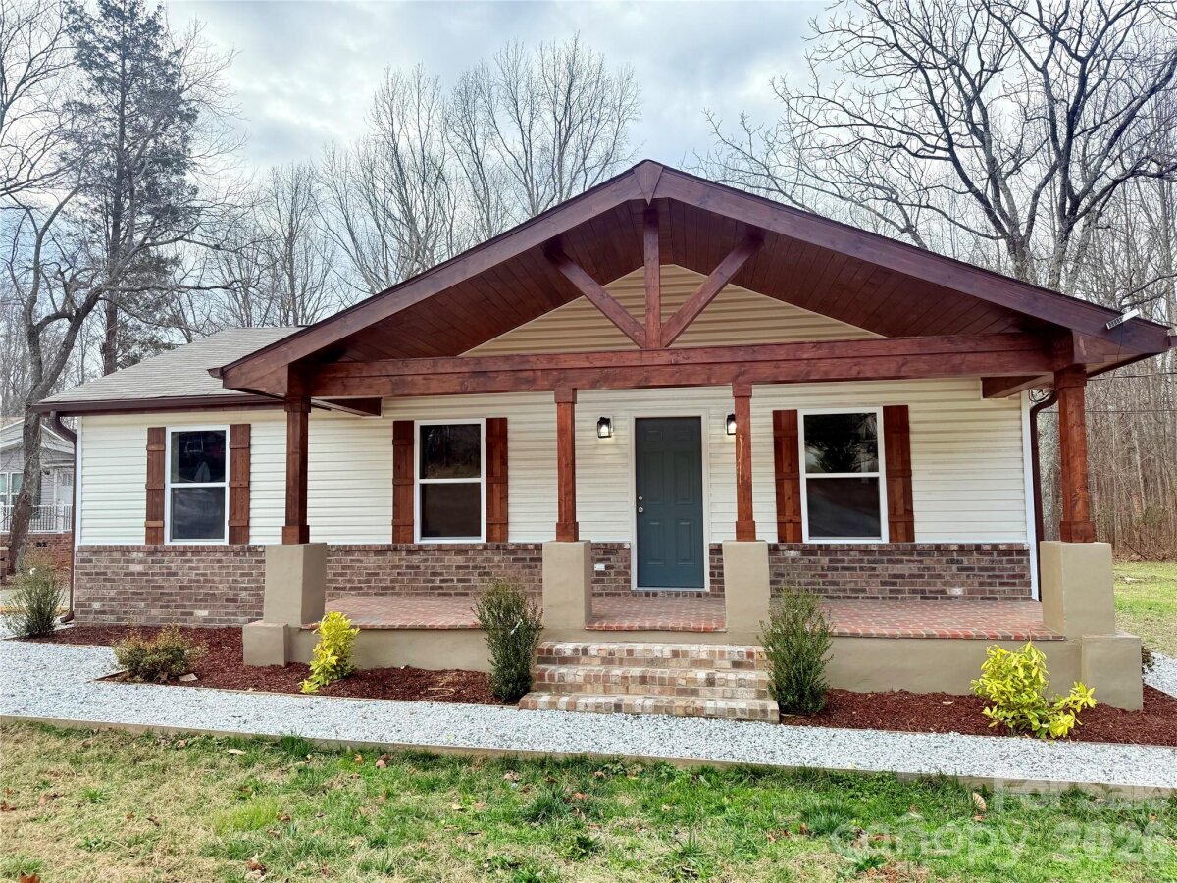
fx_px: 816
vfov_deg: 56.8
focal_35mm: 24
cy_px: 442
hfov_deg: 71.6
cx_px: 588
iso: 100
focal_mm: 6.76
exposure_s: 1/2000
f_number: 1.78
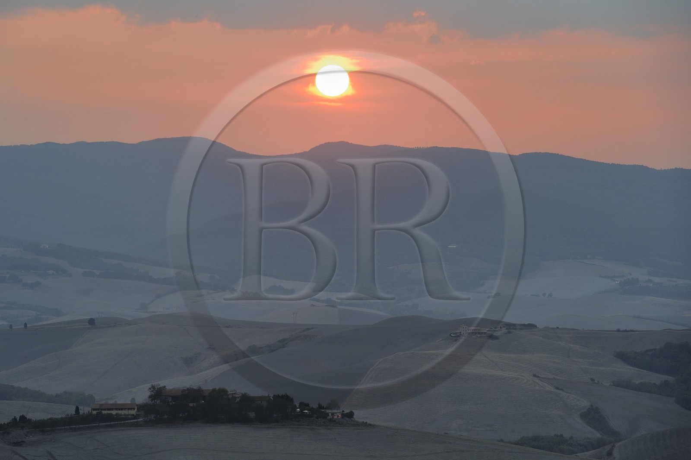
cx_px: 346
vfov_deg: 8.1
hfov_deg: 12.1
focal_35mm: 170
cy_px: 230
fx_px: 3262
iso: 400
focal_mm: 170
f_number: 7.1
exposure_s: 1/125
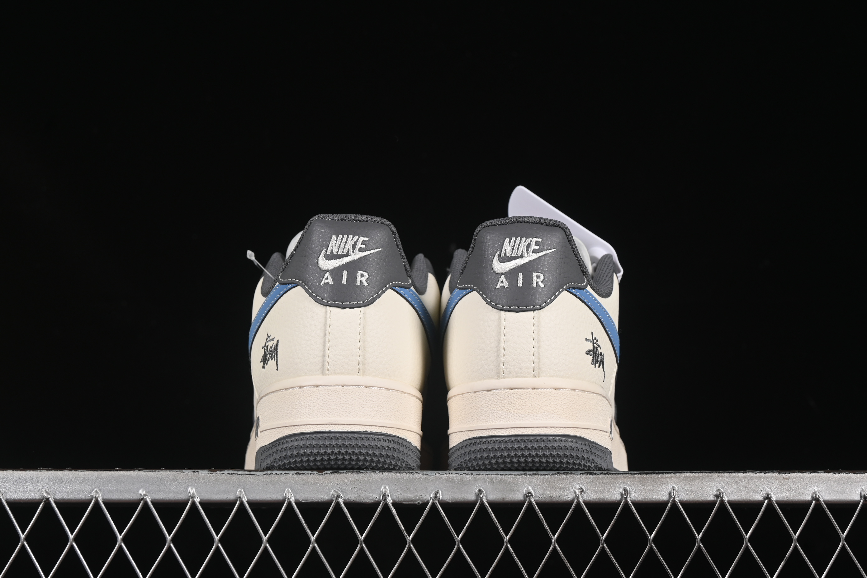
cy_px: 289
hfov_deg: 27.0
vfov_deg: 18.2
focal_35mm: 75
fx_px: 1806
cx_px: 434
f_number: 8
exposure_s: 1/60
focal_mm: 50
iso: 160
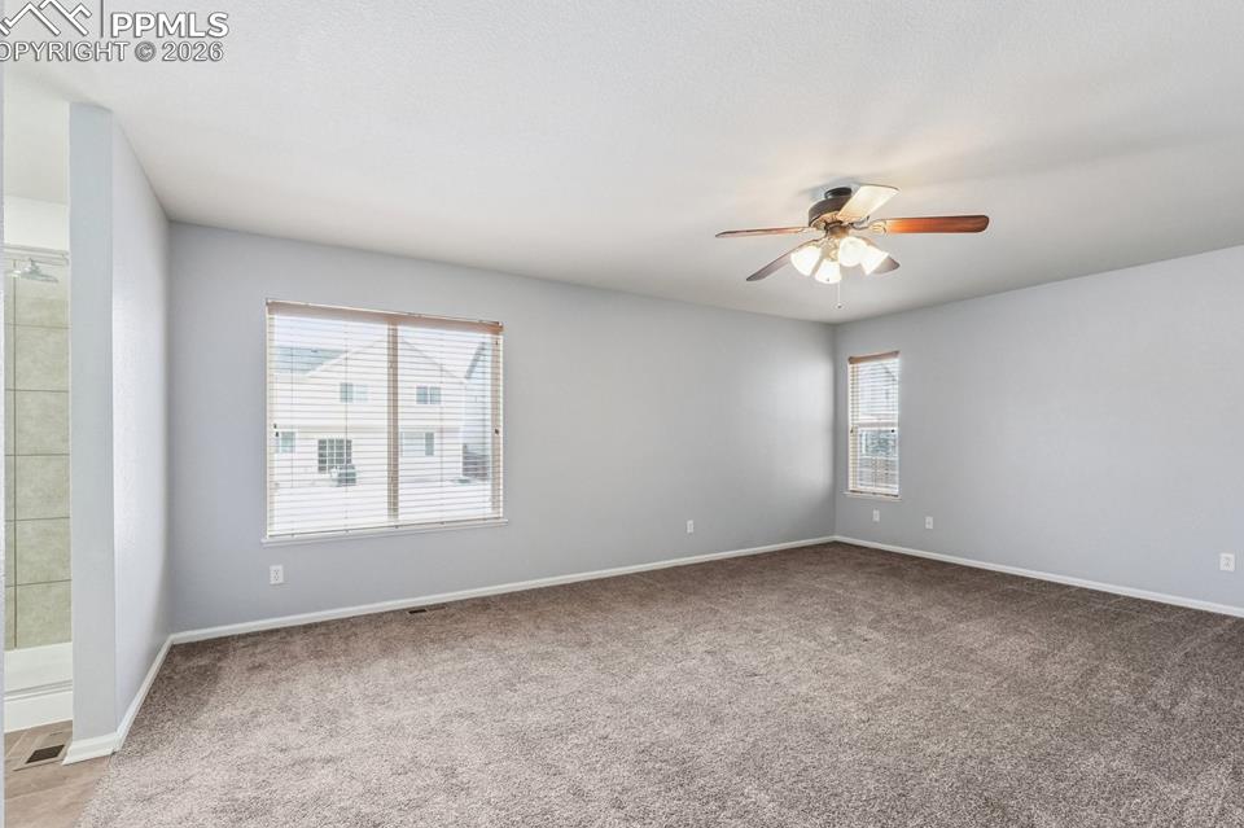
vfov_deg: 73.6
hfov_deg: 96.8
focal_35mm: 16
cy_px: 431
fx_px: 553
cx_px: 632
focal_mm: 10
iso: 640
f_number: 9
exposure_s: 1/30
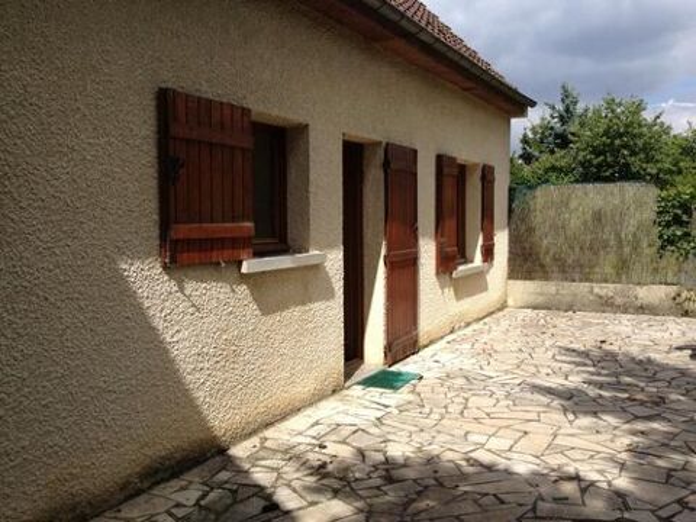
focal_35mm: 35
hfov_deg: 52.6
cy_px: 261
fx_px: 704
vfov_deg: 40.7
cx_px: 348
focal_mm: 4.28
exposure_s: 1/1842
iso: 50
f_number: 2.4
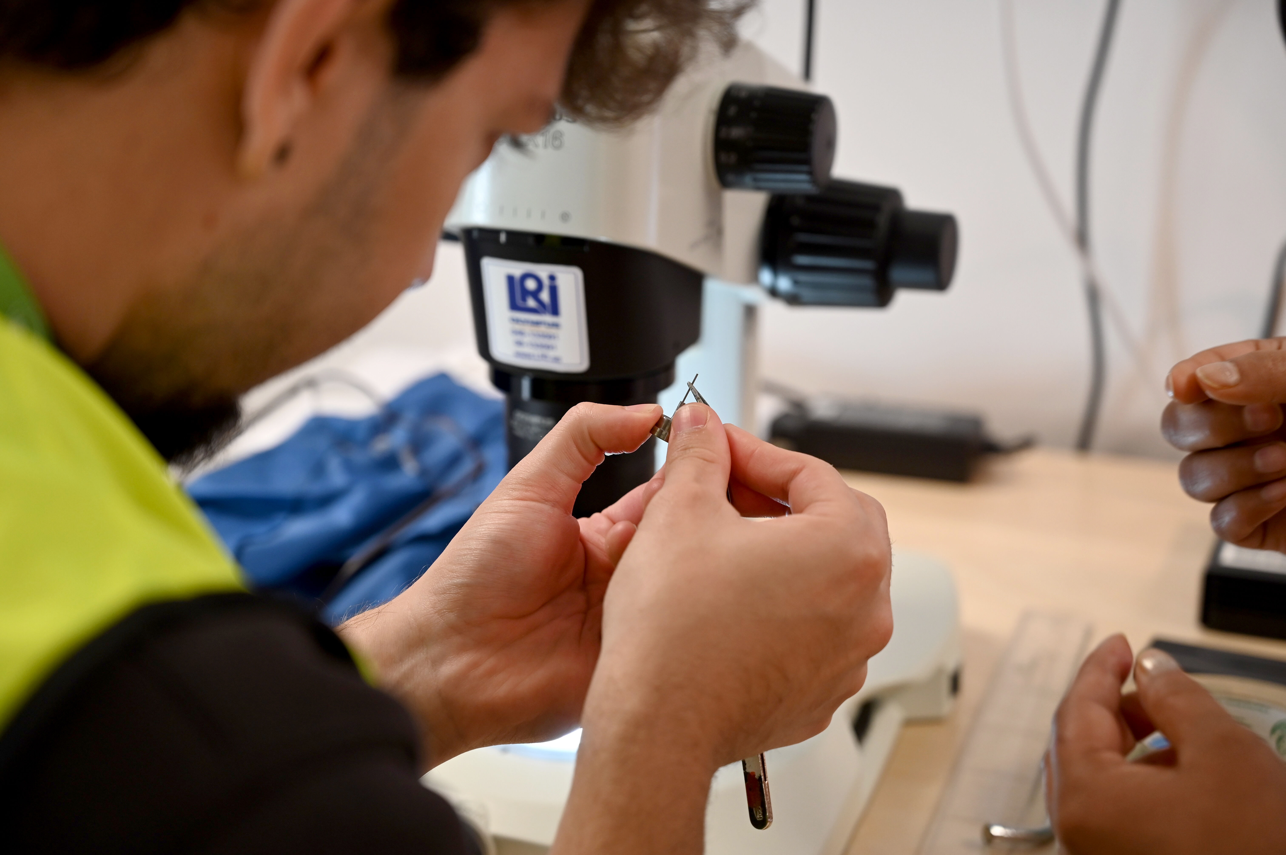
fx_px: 2213
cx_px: 643
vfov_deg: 21.9
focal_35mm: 62
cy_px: 428
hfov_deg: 32.4
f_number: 4
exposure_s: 1/125
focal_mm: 62
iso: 1000
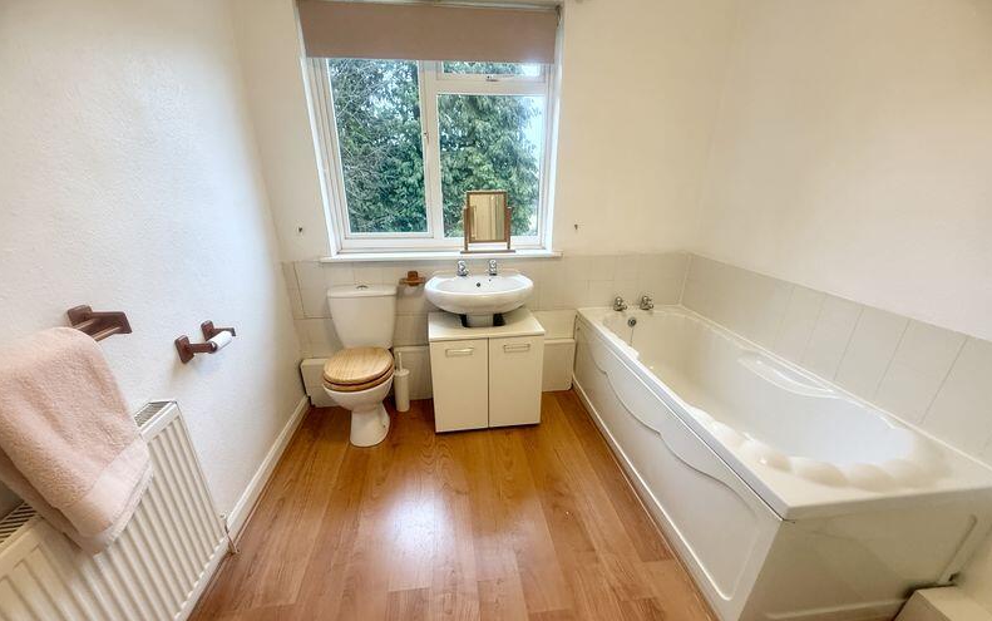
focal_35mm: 15
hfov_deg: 101.4
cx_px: 494
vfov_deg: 74.4
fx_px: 406
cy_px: 355
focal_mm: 2.22
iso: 320
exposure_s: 1/100
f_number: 2.2
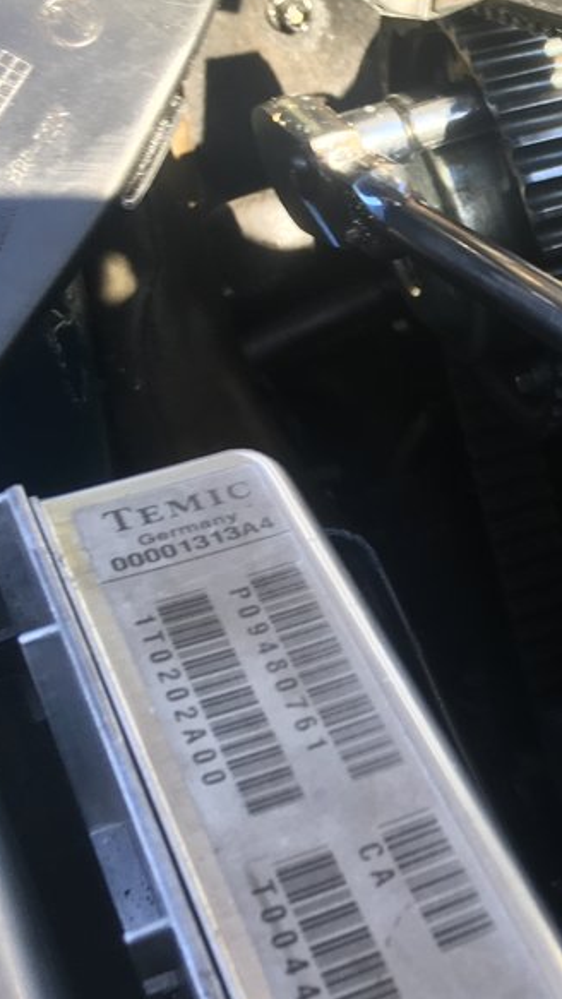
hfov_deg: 16.9
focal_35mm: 65
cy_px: 564
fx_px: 1722
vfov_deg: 32.3
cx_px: 824
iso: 25
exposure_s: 1/120
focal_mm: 4.15
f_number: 2.2
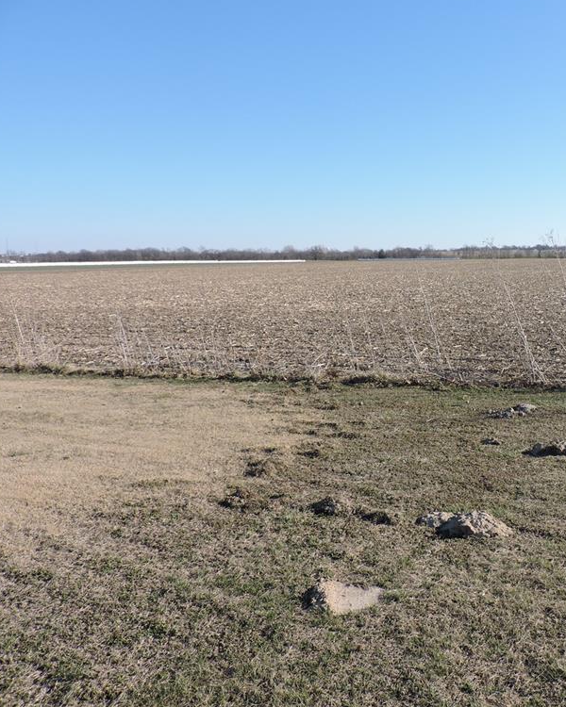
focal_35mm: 32
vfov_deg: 55.7
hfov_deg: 43.6
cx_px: 455
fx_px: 670
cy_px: 347
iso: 100
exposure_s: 1/1000
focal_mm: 4.3
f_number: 3
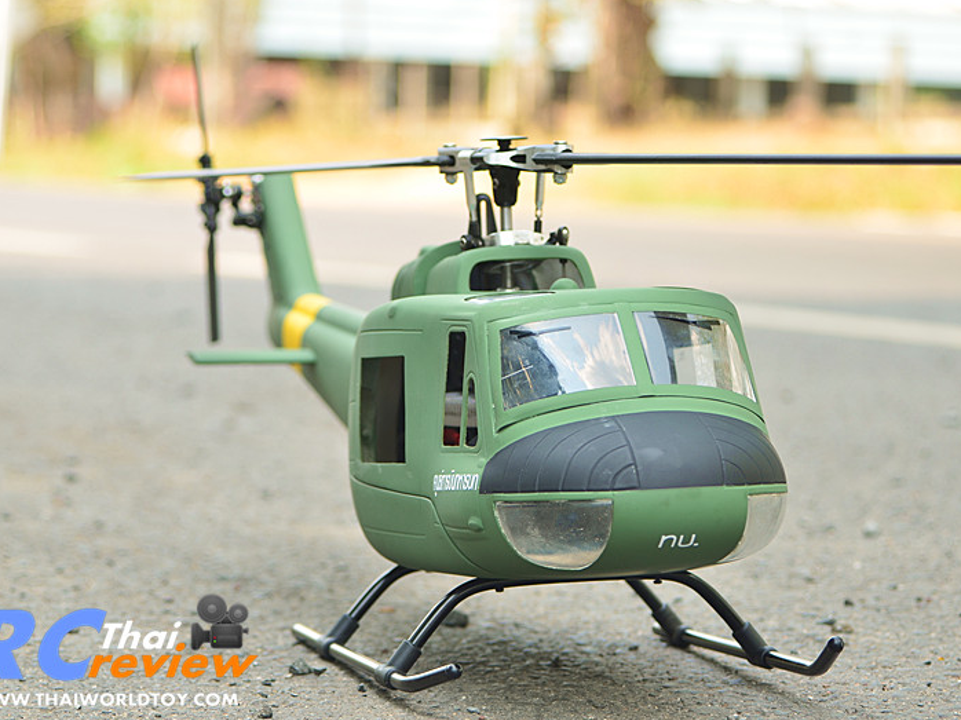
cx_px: 493
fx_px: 3663
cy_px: 359
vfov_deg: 11.2
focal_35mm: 132
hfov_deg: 14.9
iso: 100
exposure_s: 1/80
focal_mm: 80
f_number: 5.6
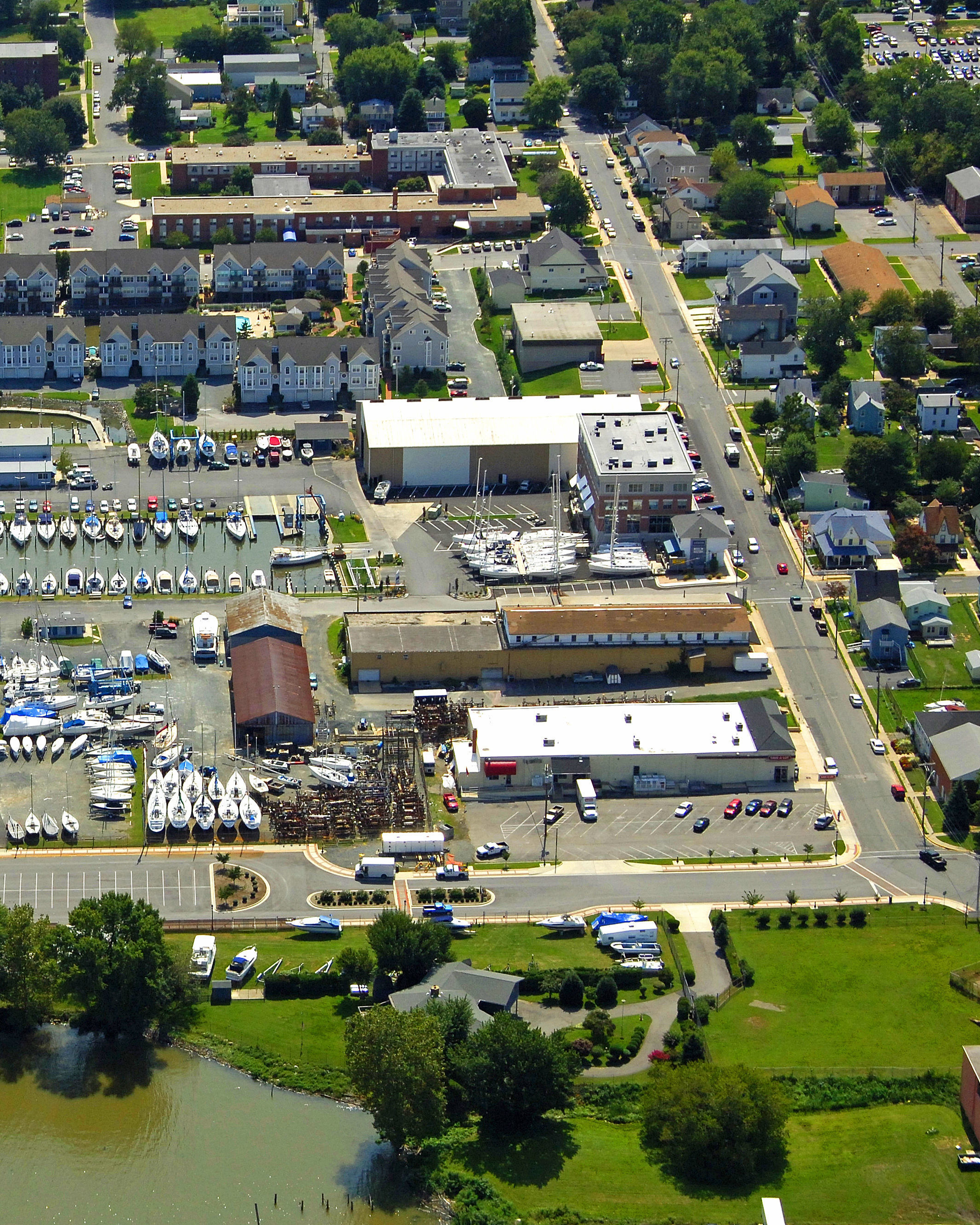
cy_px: 634
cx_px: 70
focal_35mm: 95
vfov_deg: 20.2
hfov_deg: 16.0
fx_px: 3444
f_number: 9
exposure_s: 1/1000
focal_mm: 42
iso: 400
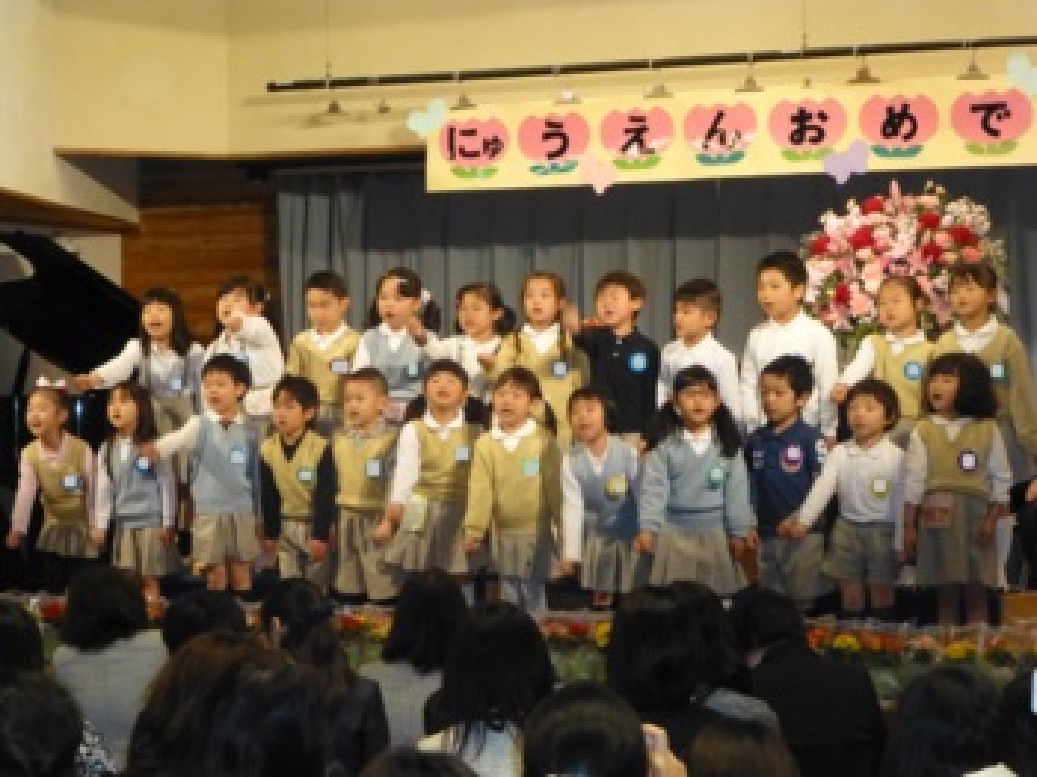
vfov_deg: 15.4
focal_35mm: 96
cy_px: 388
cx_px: 518
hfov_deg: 20.5
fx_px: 2874
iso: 1250
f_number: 5.3
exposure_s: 1/60
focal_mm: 17.1
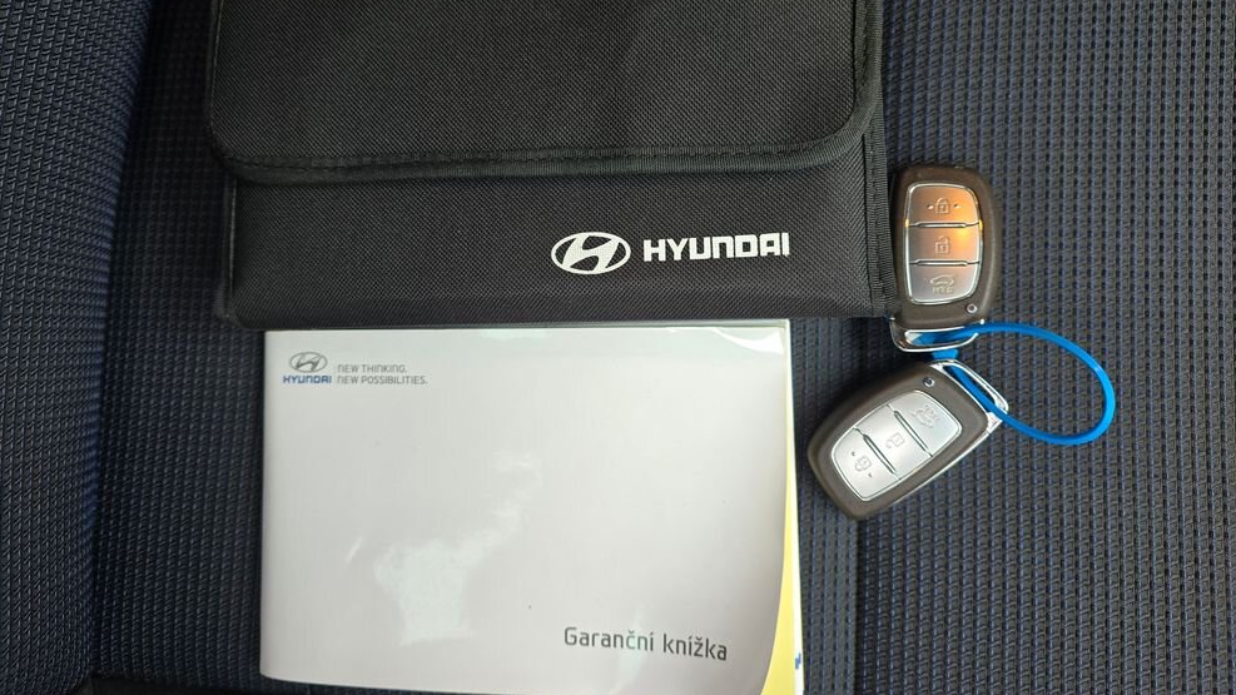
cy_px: 268
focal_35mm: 26
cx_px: 612
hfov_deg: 71.9
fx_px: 852
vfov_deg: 44.1
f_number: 1.7
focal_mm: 6.3
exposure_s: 1/100
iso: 250
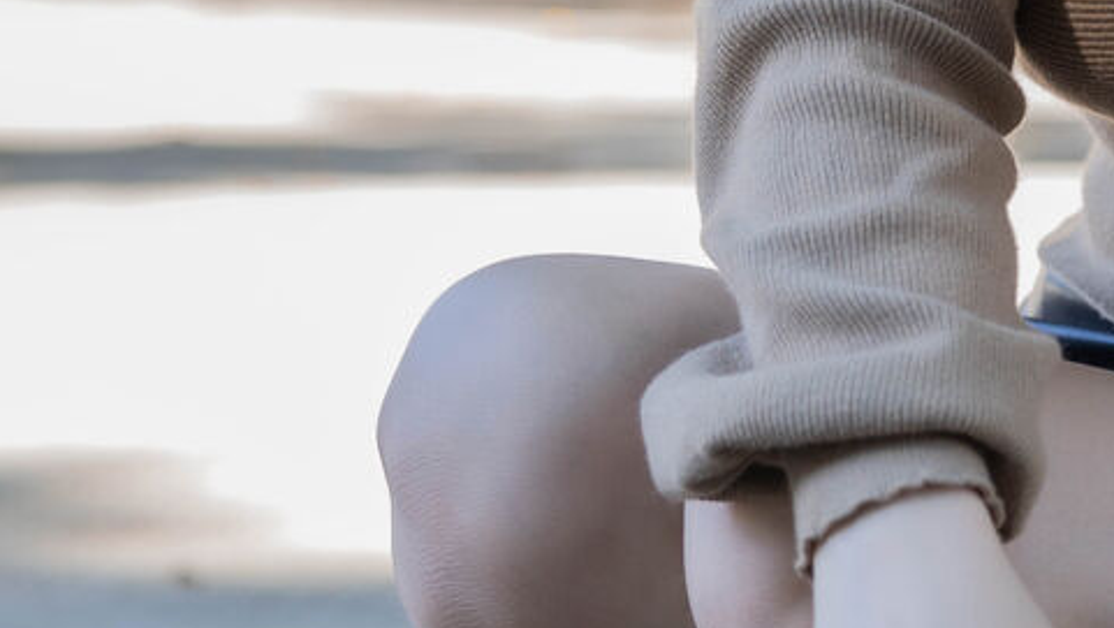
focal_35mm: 196
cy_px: -371
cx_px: 848
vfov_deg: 6.1
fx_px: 5792
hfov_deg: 11.0
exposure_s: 1/250
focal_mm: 50
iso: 250
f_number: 2.8
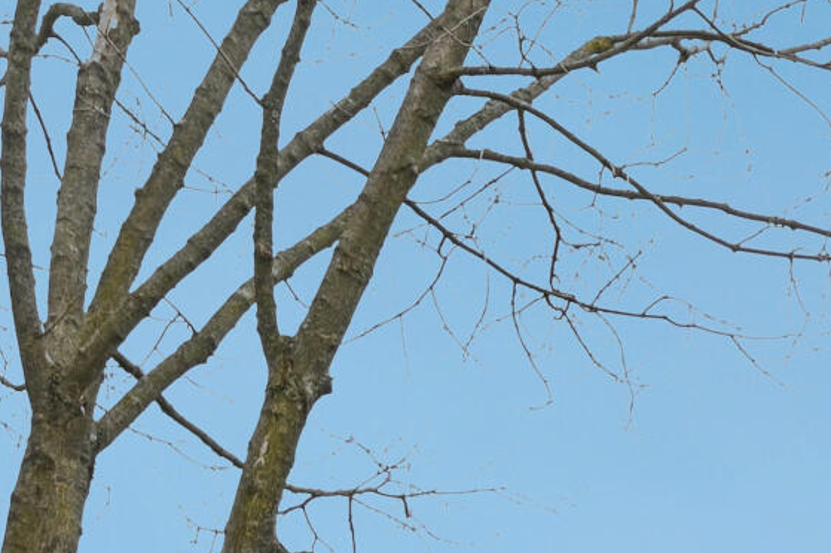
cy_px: 1225
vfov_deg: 11.3
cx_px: 1490
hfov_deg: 16.4
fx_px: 2415
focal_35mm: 105
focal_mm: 19.5
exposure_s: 1/750
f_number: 4
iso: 400
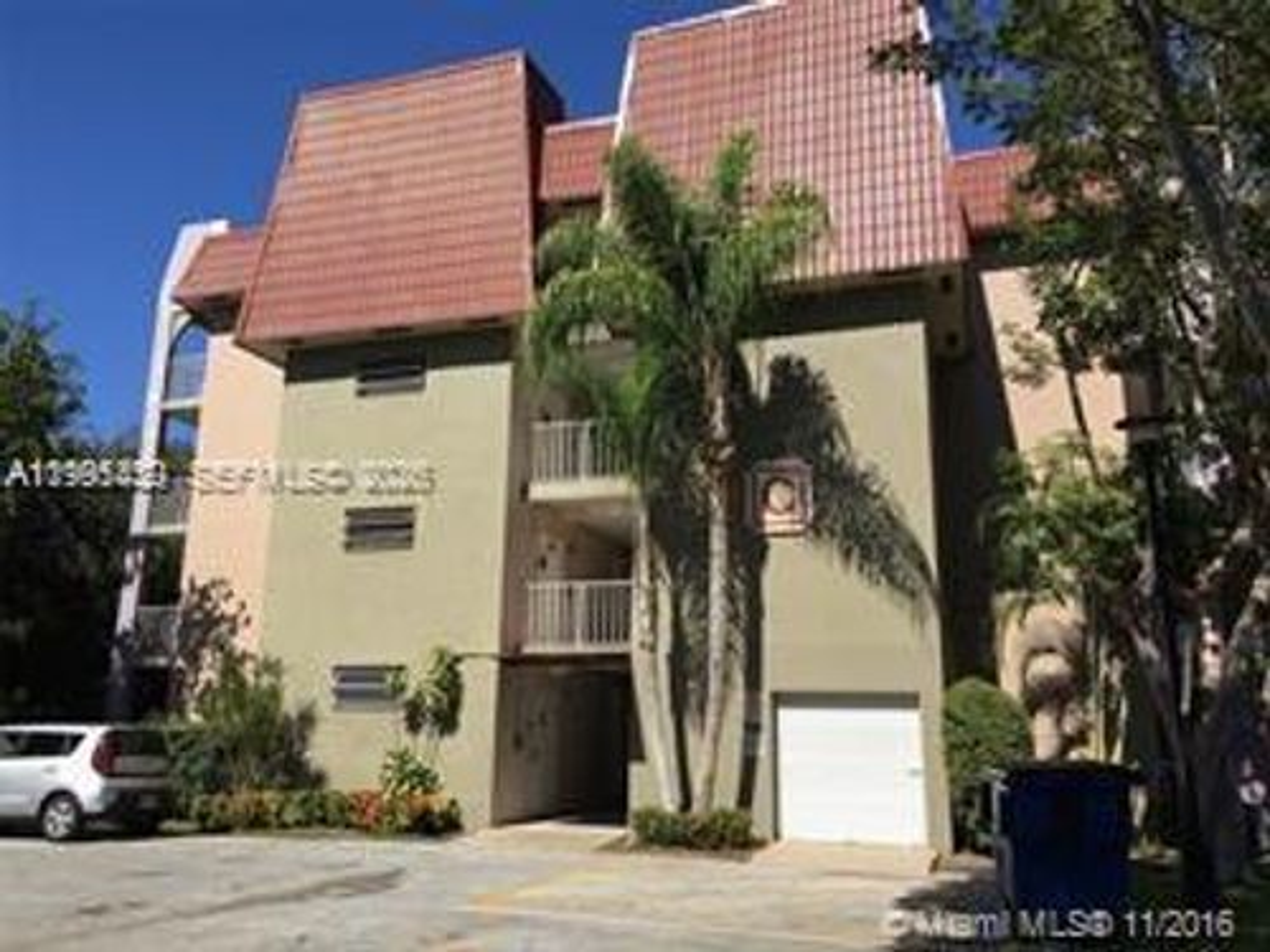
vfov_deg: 48.2
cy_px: 476
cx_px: 635
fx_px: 1064
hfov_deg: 61.7
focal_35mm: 29
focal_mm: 4.15
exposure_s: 1/1637
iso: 25
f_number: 2.2
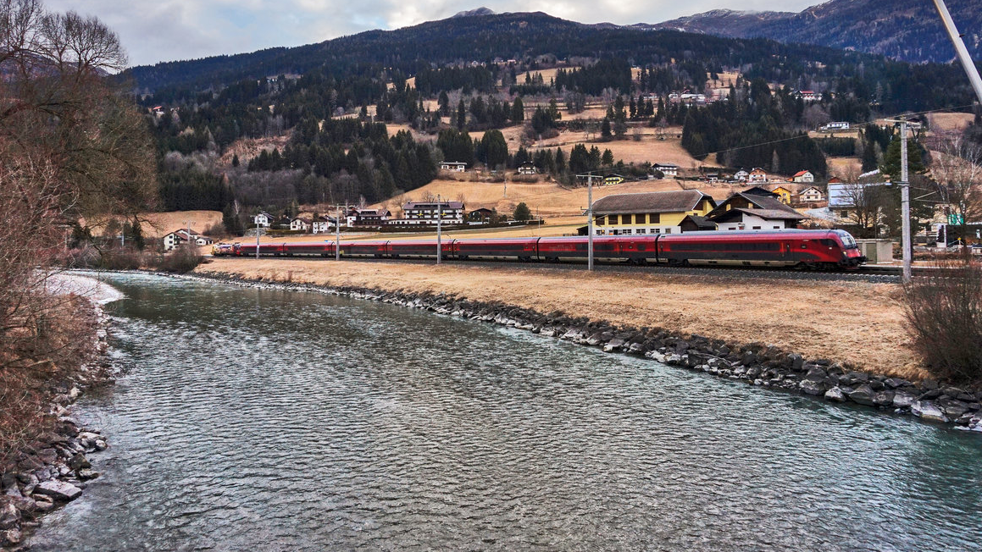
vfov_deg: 44.1
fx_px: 677
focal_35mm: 26
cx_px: 494
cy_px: 219
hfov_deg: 71.9
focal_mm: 16
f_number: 4.5
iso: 200
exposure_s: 1/400
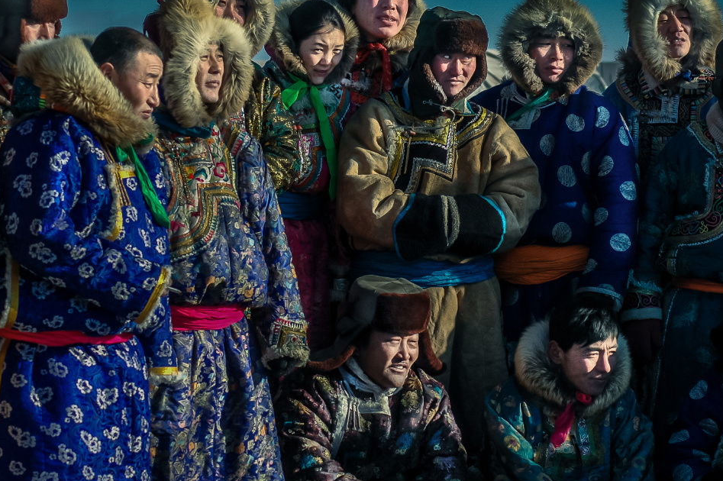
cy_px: 234
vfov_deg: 8.0
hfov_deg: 12.0
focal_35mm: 171
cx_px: 402
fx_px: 3432
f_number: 6.3
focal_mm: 90
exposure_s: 1/800
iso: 200
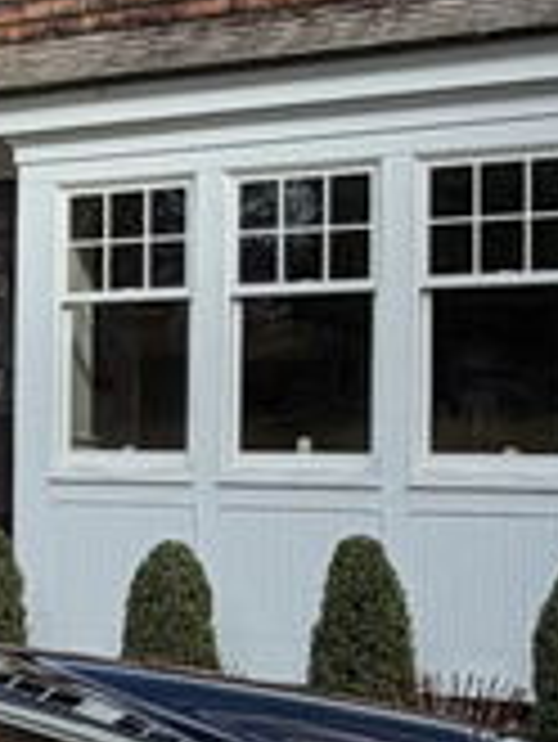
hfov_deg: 15.6
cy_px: 432
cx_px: -284
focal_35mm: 87
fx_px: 1867
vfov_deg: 22.5
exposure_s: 1/602
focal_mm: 2.22
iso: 40
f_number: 2.2
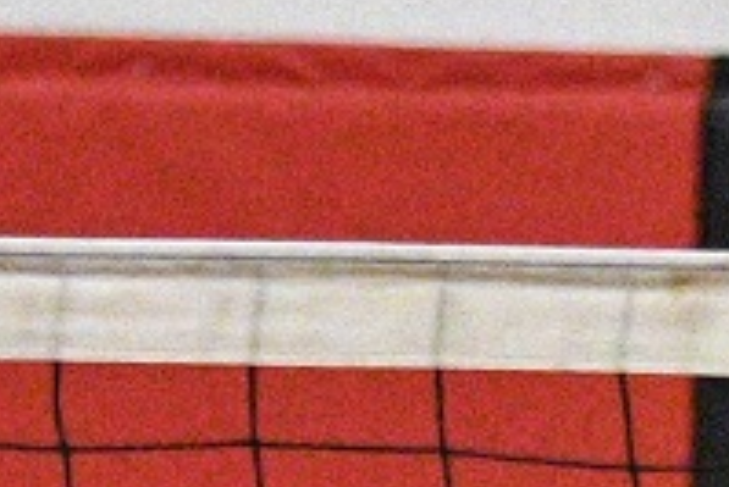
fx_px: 11753
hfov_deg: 3.6
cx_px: 308
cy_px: 868
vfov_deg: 2.4
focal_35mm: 580
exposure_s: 1/1000
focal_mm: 86
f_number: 3.2
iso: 11400
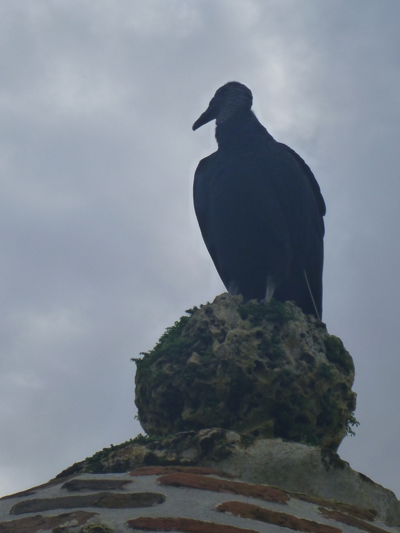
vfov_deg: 12.1
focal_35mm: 164
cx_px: 200
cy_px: 266
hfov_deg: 9.0
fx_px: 2527
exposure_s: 1/500
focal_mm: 22.8
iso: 160
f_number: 5.9
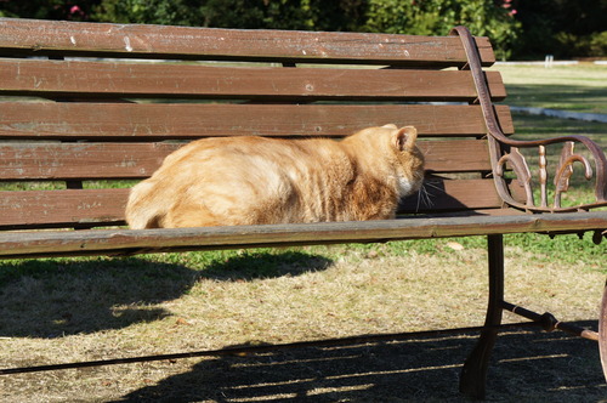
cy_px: 202
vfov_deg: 17.4
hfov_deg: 26.0
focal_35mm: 78
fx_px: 1313
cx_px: 304
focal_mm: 52
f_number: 9
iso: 200
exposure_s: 1/250
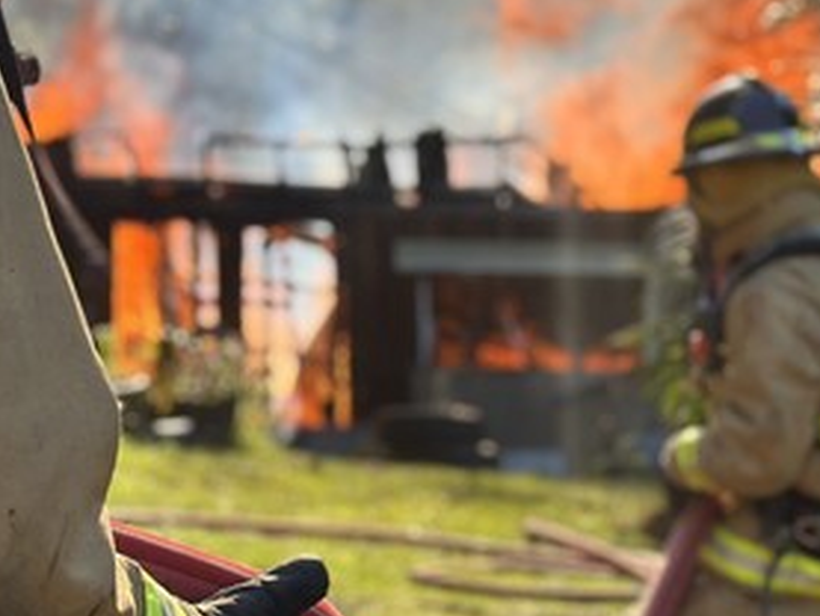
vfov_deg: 15.0
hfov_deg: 19.7
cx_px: 244
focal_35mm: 99
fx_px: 2346
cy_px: 290
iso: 80
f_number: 1.78
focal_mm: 6.86
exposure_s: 1/1517
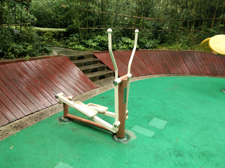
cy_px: 84
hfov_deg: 58.4
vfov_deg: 45.4
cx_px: 112
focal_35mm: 31
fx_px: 201
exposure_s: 1/33.3
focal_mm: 3.69
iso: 250
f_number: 2.2
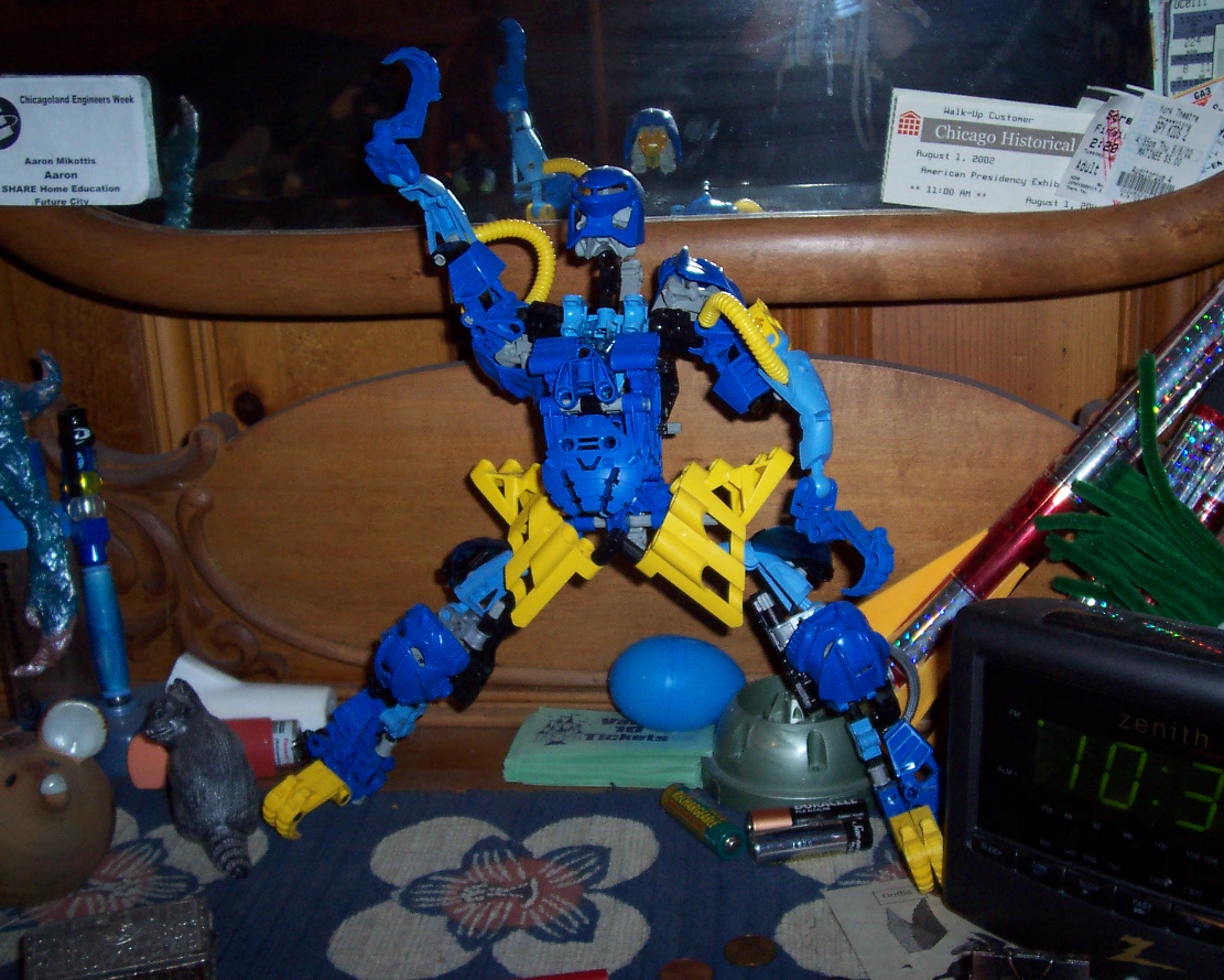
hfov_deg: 46.8
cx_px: 658
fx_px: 1413
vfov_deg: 38.2
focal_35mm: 39
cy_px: 487
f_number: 2.8
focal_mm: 5.6
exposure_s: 1/60
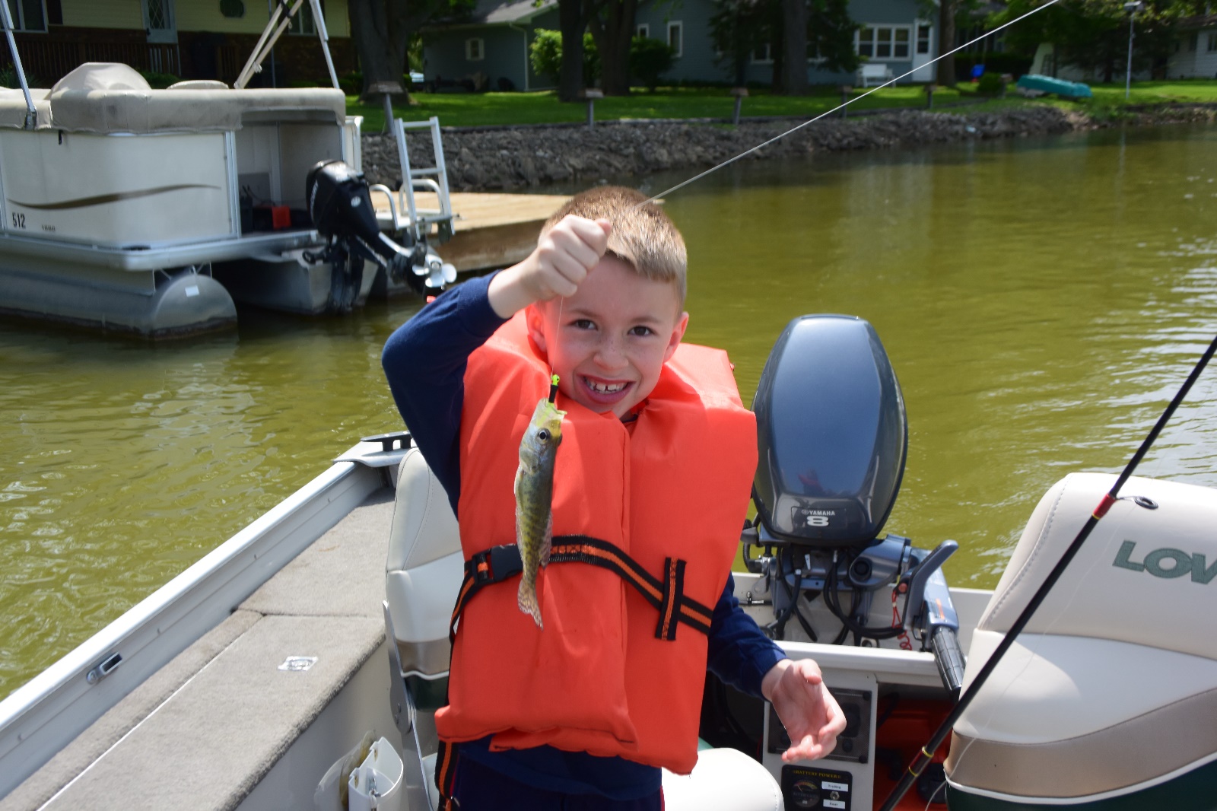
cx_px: 608
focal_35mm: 41
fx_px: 1386
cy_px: 406
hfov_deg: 47.4
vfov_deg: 32.6
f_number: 4.5
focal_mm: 15.3
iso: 160
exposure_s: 1/500
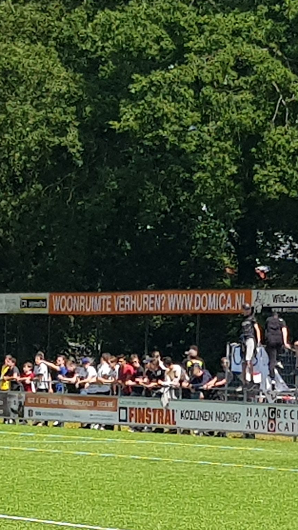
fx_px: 1053
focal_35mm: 75
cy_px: 429
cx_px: 165
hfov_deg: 16.1
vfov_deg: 27.6
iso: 40
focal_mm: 4.2
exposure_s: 1/1532
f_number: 1.7
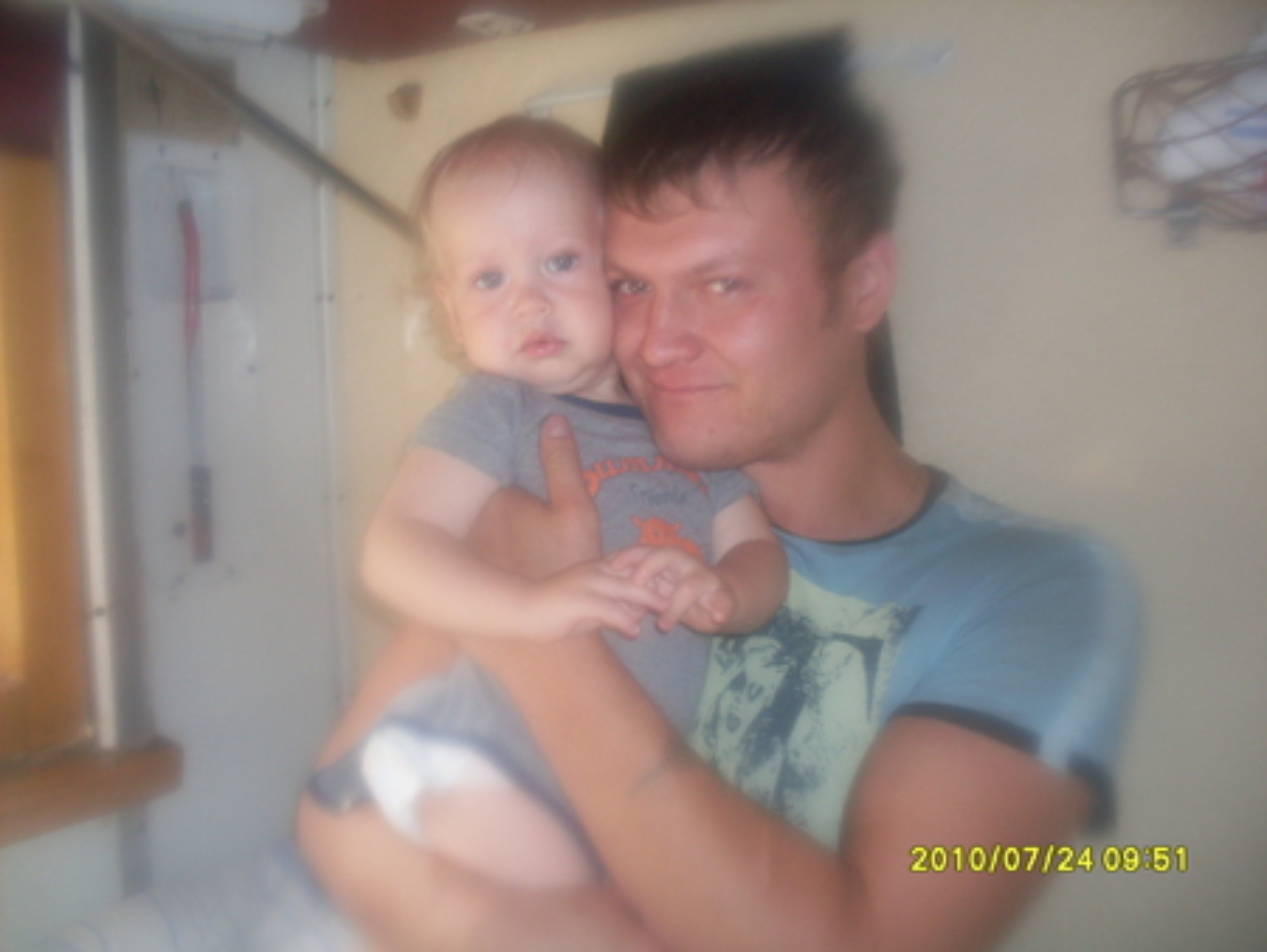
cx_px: 634
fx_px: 1392
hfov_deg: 49.0
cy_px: 476
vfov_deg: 37.8
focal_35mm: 38
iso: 100
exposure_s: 1/45
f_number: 2.8
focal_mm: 6.3
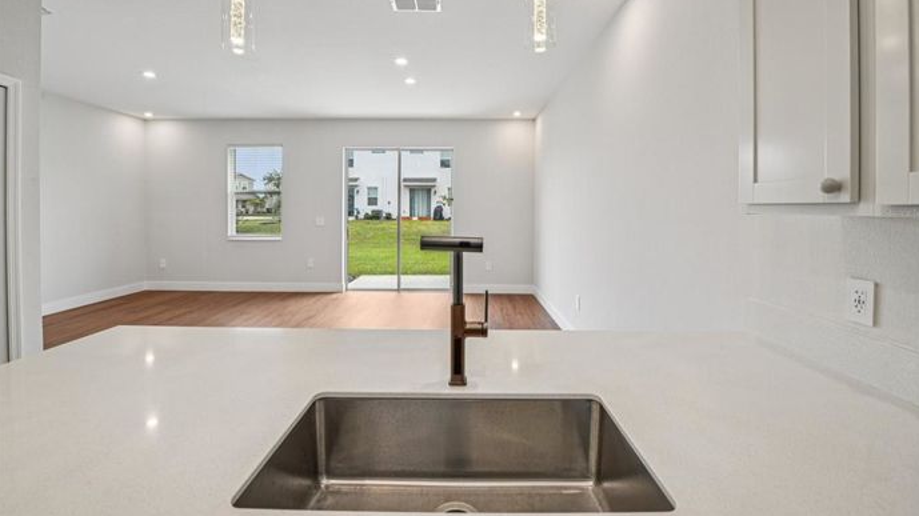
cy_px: 213
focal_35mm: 15
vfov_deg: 69.9
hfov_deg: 103.0
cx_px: 465
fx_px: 365
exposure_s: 1/80
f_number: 8
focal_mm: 14
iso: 400
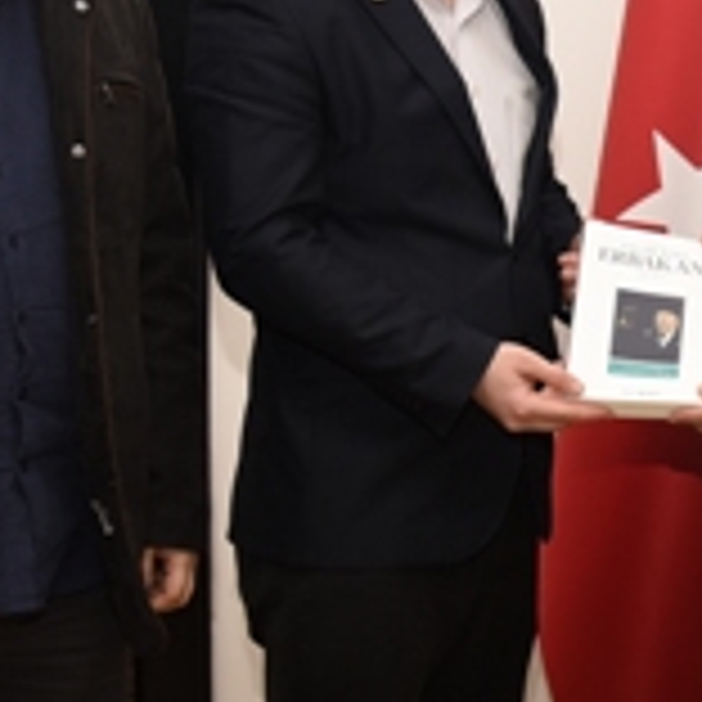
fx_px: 2157
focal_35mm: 94
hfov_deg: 17.6
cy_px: 452
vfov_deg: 18.4
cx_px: 850
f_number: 5.6
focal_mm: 27
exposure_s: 1/60
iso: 320
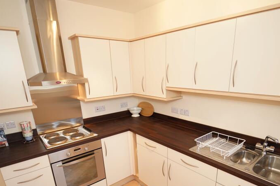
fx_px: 163
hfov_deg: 80.9
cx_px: 155
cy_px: 126
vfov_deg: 58.0
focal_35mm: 21
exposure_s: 1/60
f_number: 2.8
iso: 125
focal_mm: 14
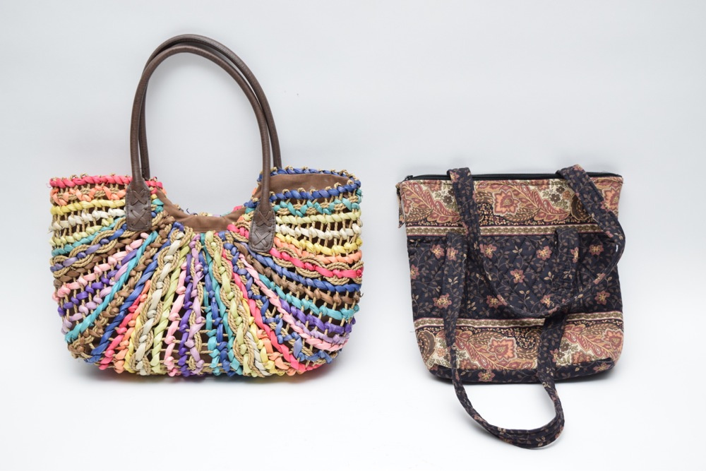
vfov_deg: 23.8
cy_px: 236
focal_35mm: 57
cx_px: 353
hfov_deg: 35.0
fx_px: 1118
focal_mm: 38
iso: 800
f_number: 5.6
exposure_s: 1/100
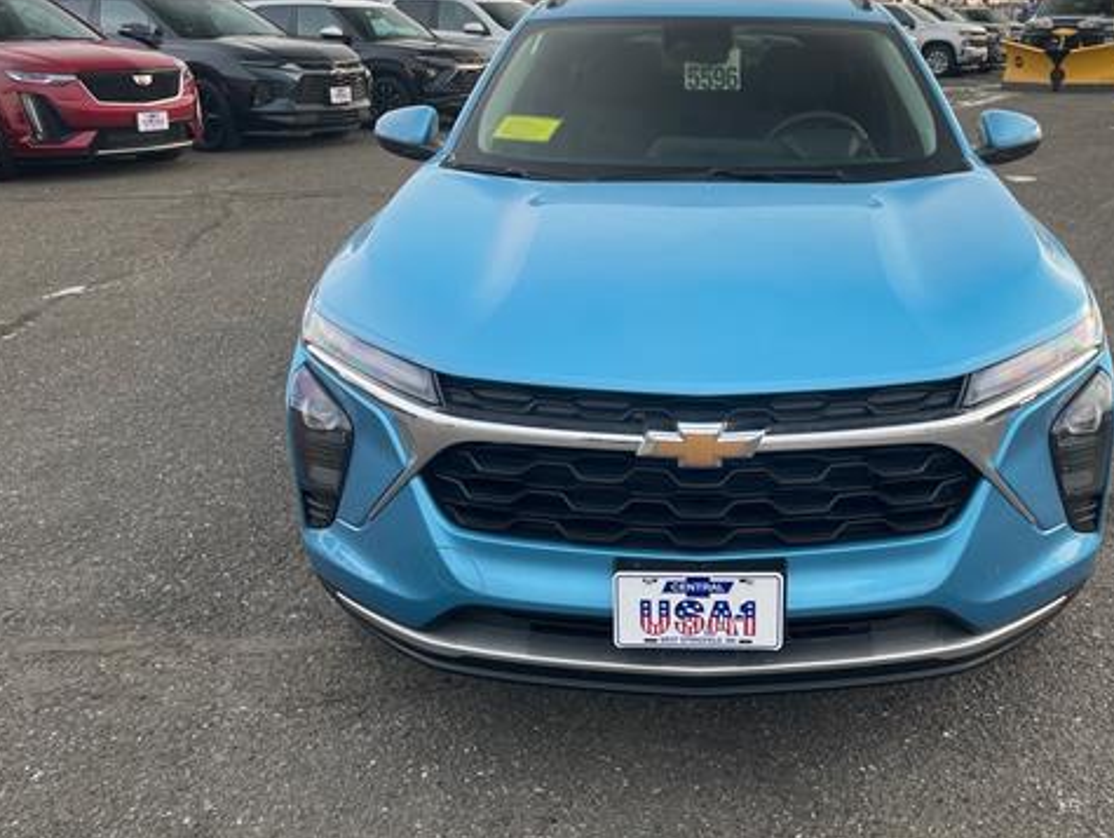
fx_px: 1127
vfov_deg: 40.6
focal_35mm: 35
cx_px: 699
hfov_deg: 52.0
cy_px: 336
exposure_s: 1/121
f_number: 1.6
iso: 40
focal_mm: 4.2
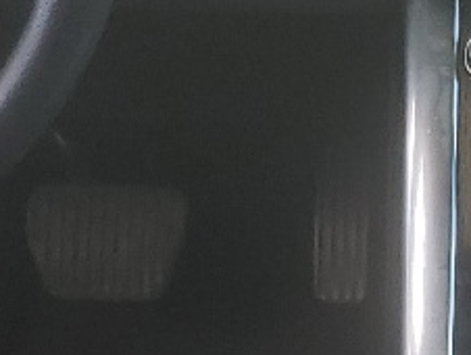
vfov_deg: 8.1
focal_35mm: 184
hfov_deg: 10.5
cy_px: 280
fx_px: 2506
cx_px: 611
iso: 50
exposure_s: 1/357
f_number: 1.5
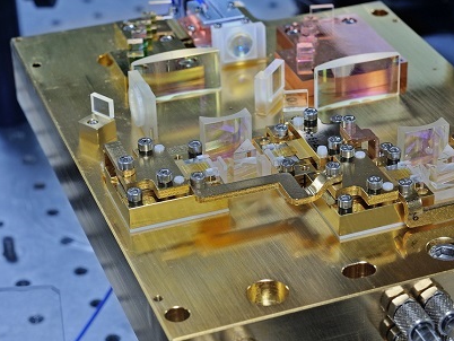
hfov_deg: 16.8
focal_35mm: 117
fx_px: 1535
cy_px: 189
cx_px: 320
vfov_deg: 12.7
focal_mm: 70
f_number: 13
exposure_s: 1/3
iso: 400
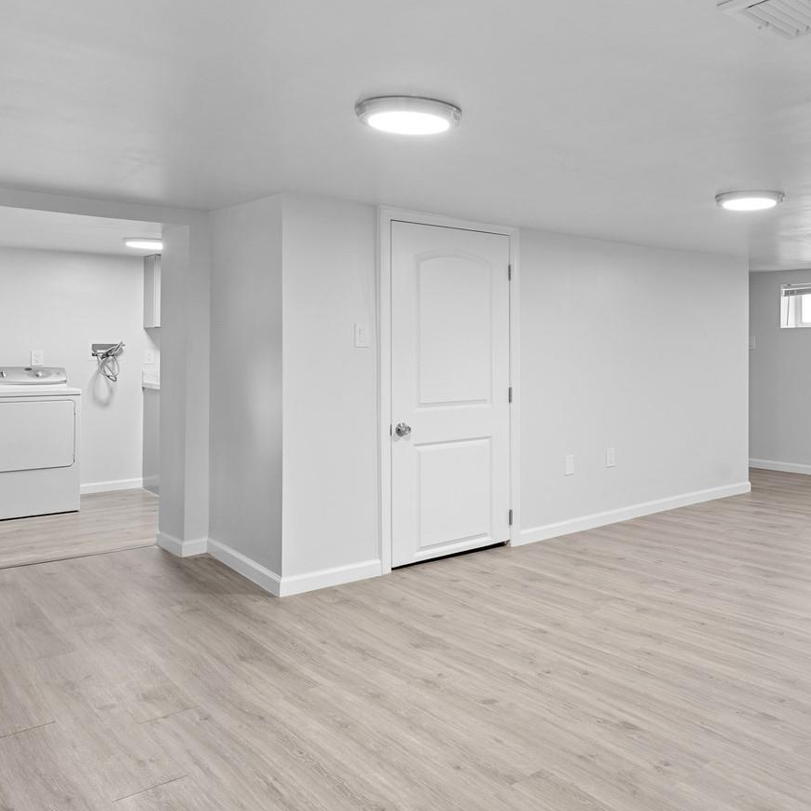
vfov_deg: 57.1
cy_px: 346
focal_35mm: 28
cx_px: 573
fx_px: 742
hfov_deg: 55.4
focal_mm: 14
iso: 320
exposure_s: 1/1.25
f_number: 10
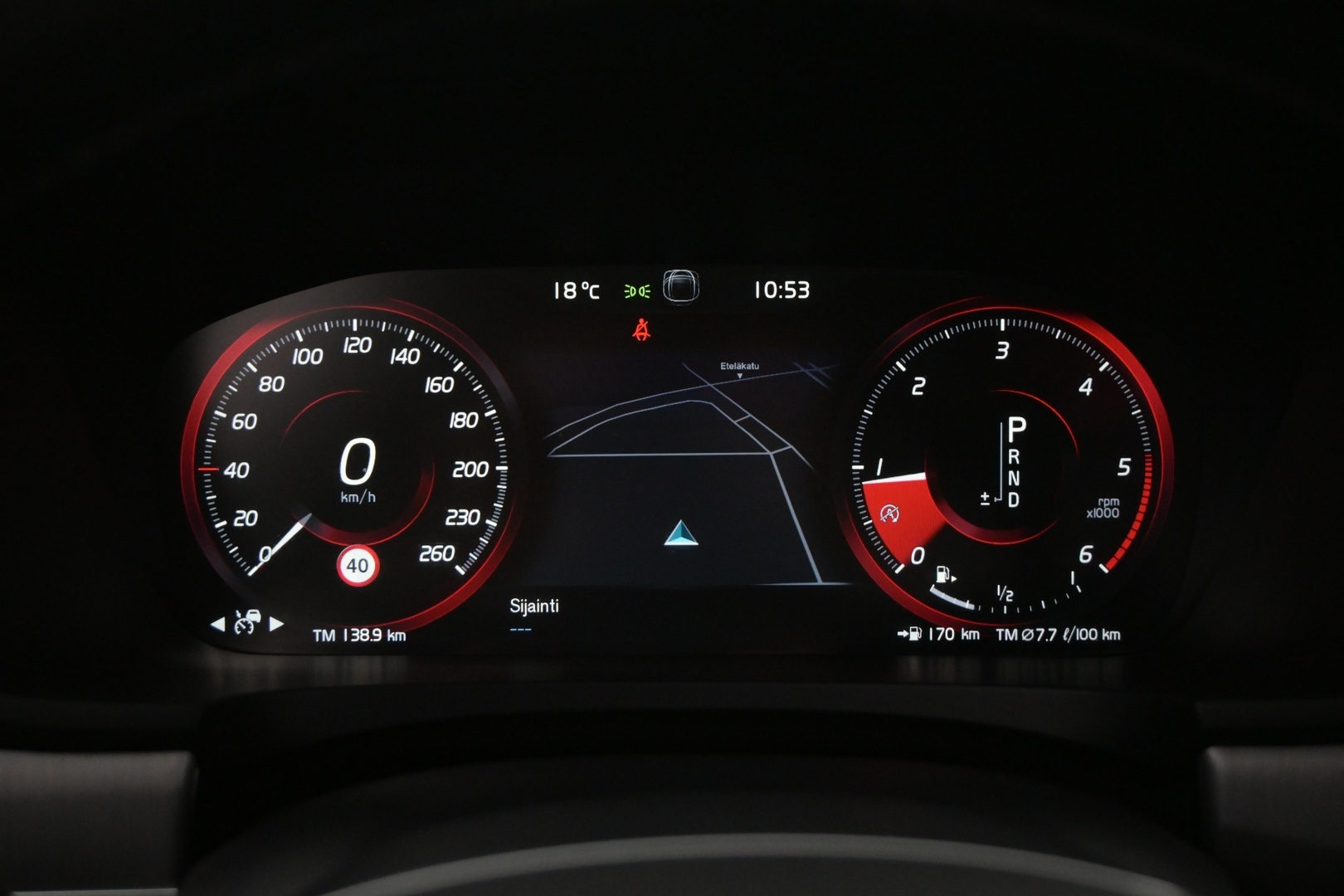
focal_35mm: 42
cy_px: 448
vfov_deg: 31.9
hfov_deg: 46.4
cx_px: 672
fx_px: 1568
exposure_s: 1/80
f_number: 4.5
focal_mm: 28
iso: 2500
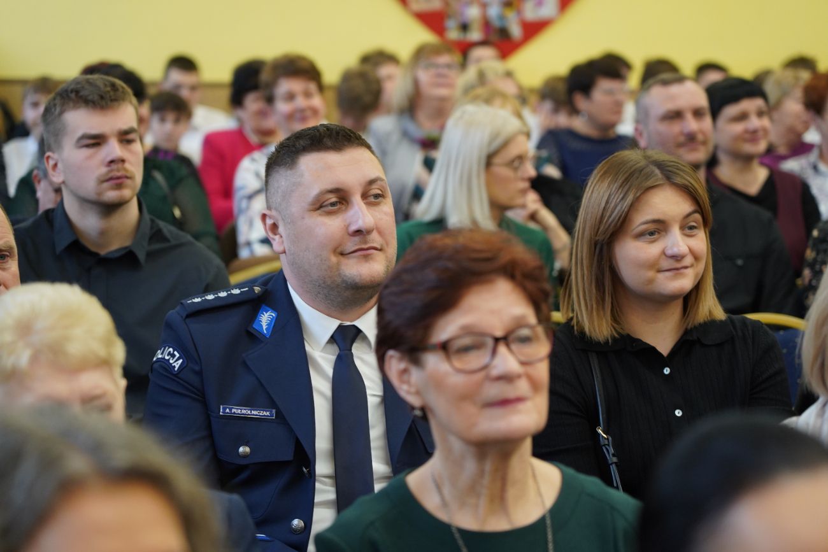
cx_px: 414
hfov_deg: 19.5
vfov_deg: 13.0
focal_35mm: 105
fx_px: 2415
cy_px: 276
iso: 1600
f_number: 4
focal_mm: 105
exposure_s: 1/125
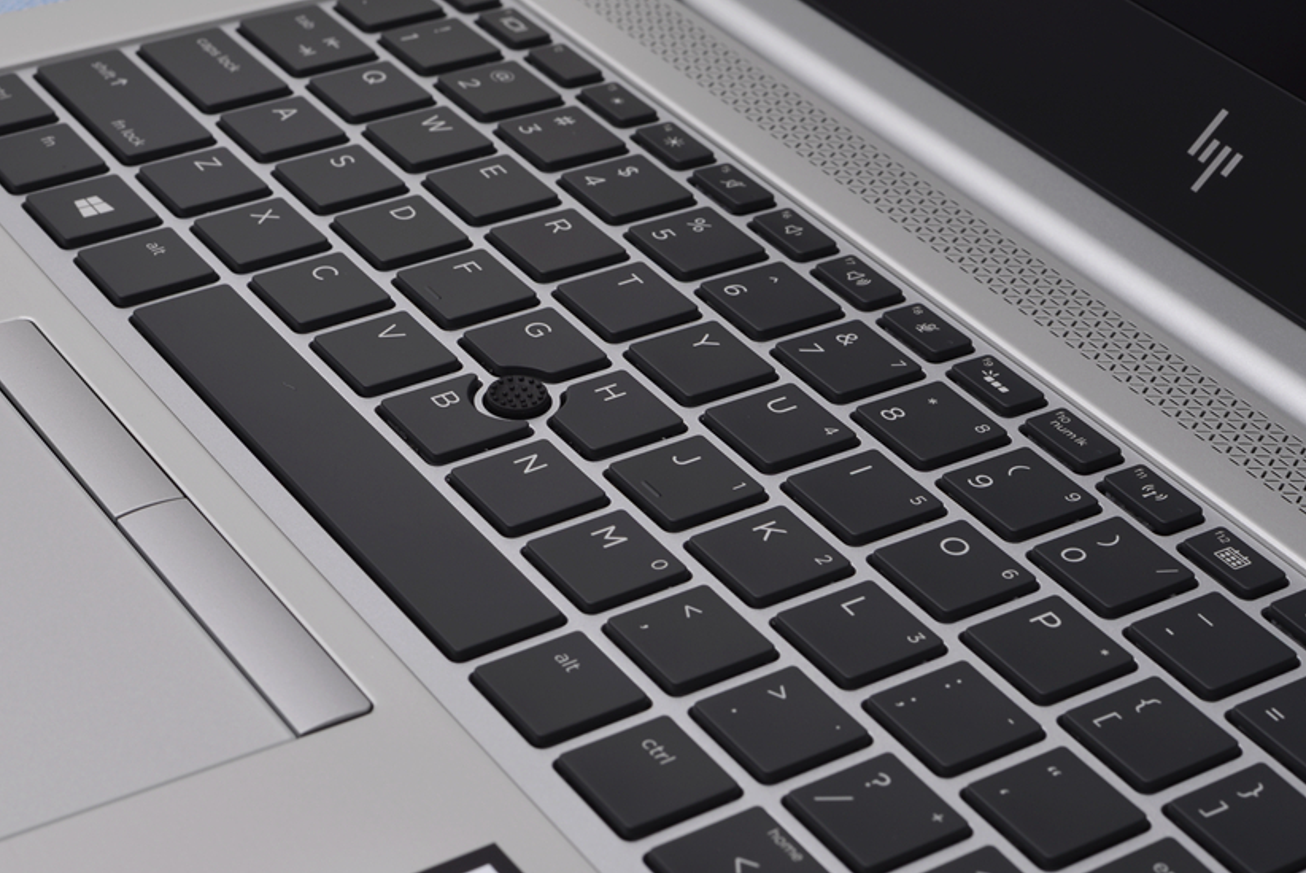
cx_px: 539
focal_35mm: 73
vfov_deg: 18.7
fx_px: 2650
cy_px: 381
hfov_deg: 27.6
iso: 160
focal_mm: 50
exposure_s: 1/100
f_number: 16
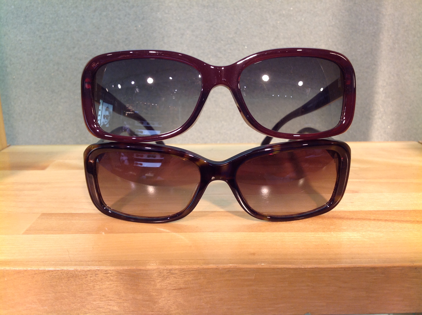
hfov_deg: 52.7
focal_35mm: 35
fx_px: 426
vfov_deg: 40.6
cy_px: 158
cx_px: 211
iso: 80
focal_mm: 4.28
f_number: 2.4
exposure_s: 1/20
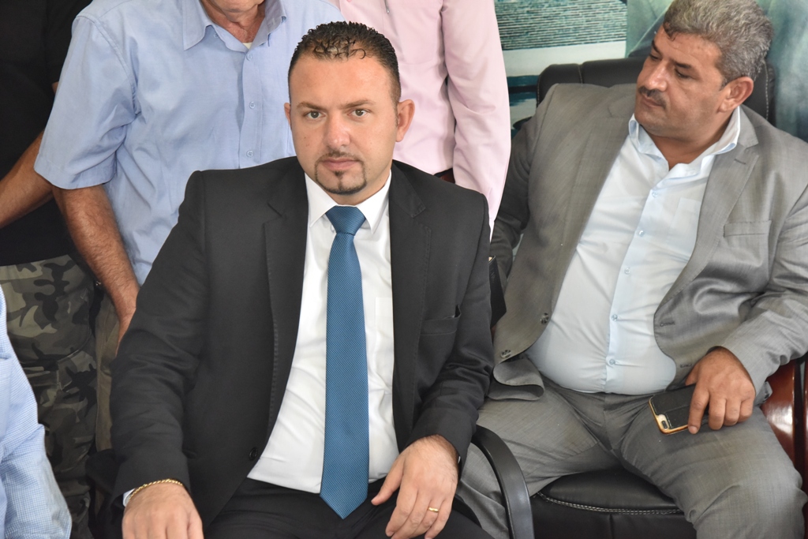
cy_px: 270
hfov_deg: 24.8
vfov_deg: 16.7
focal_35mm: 82
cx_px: 404
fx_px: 1841
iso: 3200
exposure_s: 1/250
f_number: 7.1
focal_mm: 82
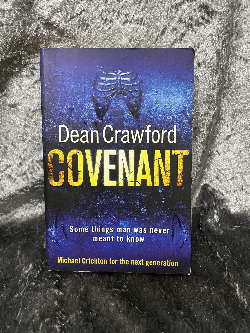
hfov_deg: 53.1
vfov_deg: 67.3
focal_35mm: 26
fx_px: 250
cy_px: 166
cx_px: 125
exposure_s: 1/25
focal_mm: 4.25
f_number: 1.8
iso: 500
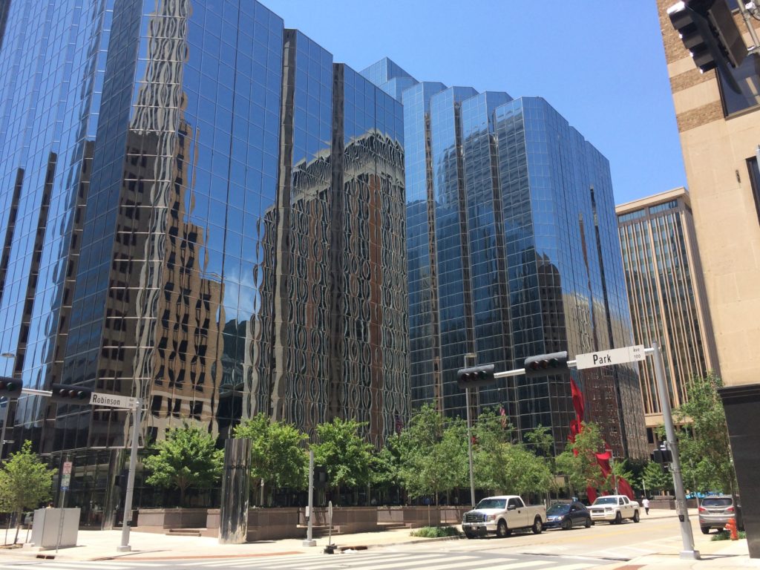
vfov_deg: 48.2
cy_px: 285
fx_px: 637
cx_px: 380
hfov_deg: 61.7
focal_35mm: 29
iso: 32
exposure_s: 1/1172
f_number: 2.2
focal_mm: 4.15
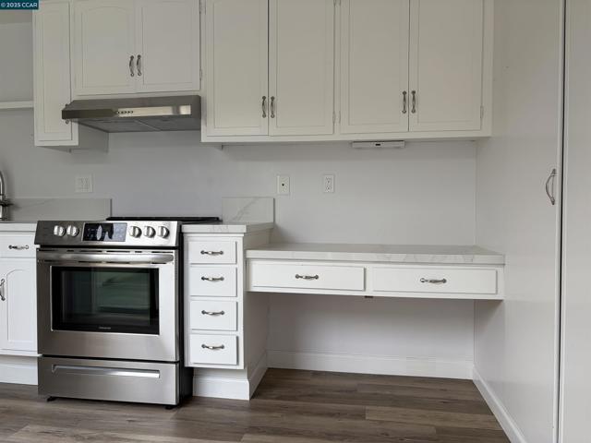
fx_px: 444
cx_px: 296
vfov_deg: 53.1
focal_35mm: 26
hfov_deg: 67.3
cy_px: 222
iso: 40
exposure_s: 1/291
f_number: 1.6
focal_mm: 5.96
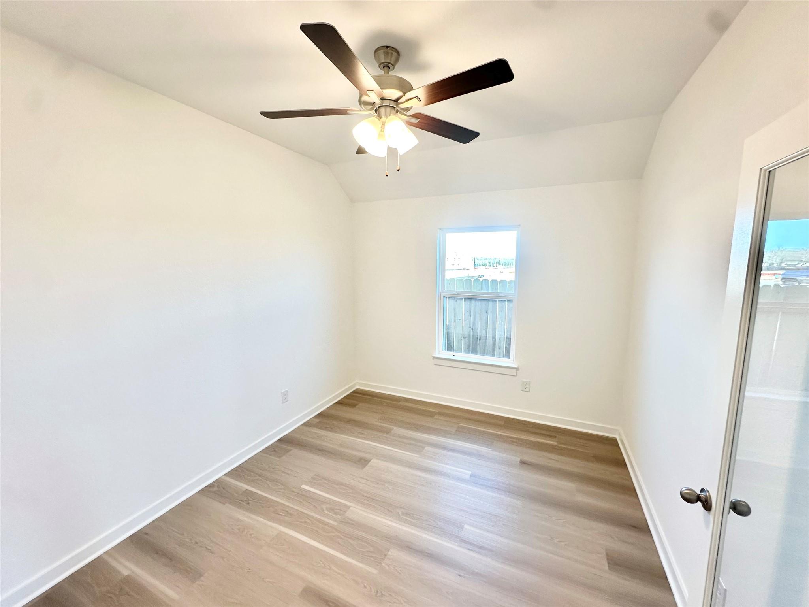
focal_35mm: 14
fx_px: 327
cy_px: 304
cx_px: 404
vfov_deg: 85.7
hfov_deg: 102.1
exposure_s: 1/120
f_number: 2.2
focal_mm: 2.22
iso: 100
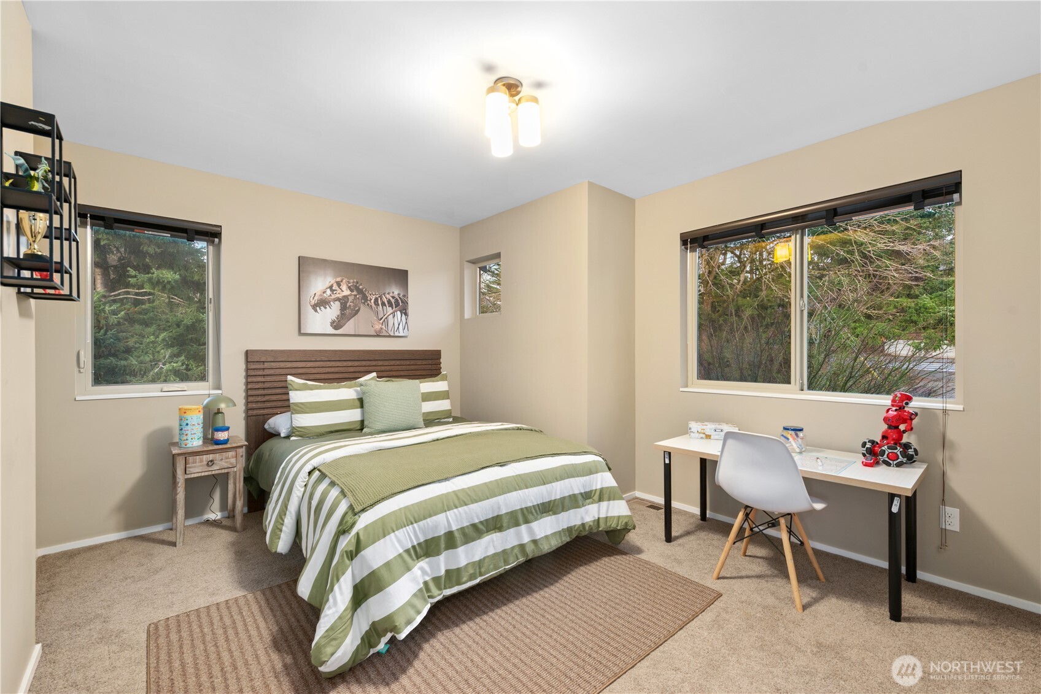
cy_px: 347
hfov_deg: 100.4
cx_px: 520
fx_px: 434
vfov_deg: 77.3
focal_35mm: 15
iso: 640
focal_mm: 15
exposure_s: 1/1.67
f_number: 7.1
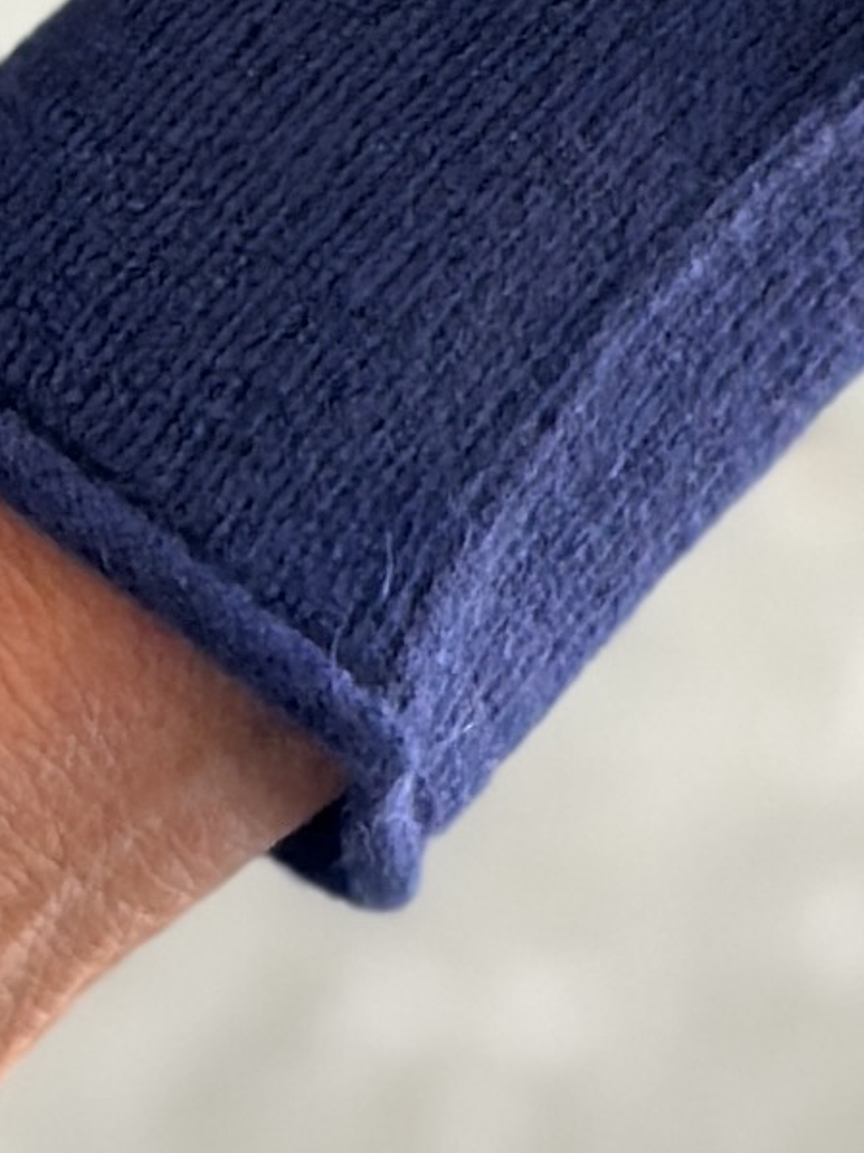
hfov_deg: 4.6
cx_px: 31
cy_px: -951
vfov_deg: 6.0
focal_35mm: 323
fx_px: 10753
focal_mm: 6.86
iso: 125
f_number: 1.78
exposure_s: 1/75
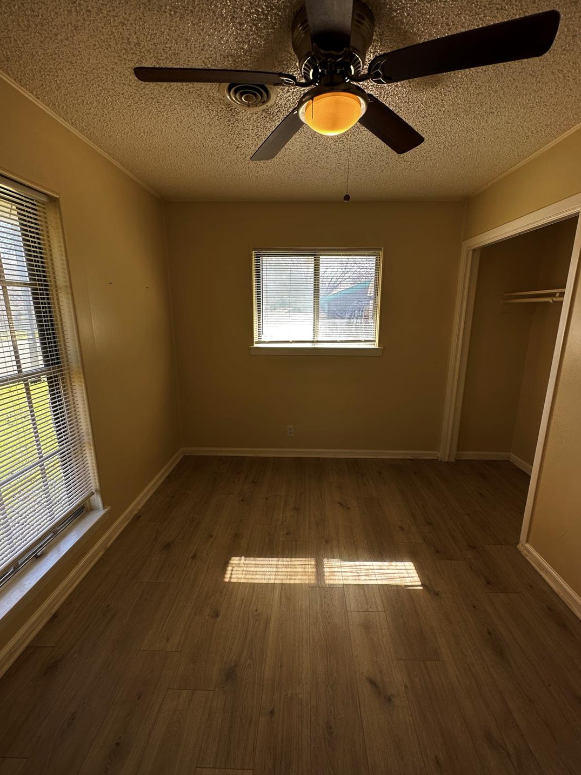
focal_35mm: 15
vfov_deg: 98.2
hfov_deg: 81.7
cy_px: 388
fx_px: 336
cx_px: 297
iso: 40
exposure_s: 1/199
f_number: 2.2
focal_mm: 2.22
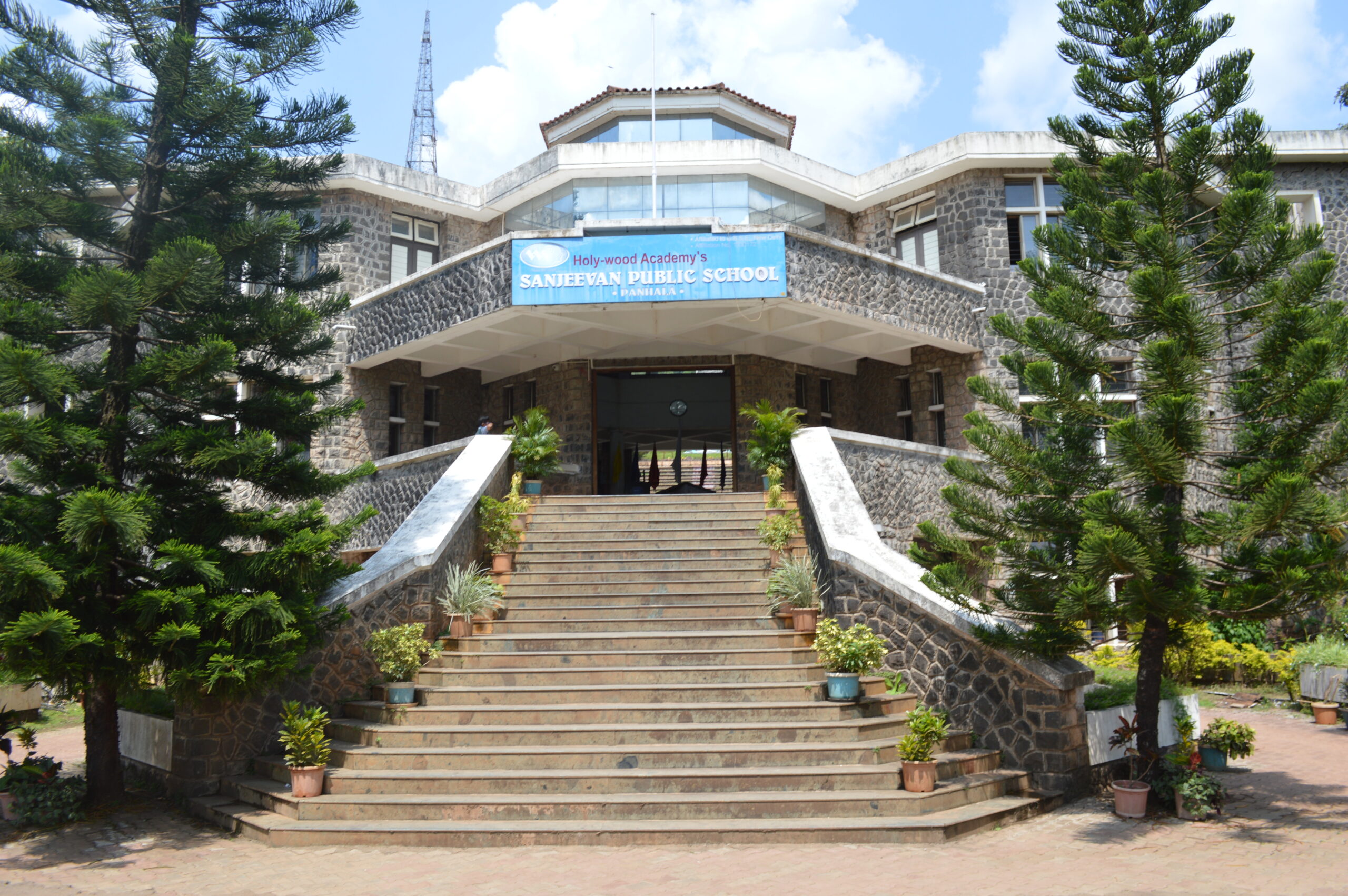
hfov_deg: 67.4
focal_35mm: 27
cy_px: 448
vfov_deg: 47.8
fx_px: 1010
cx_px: 674
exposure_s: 1/200
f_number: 7.1
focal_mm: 18
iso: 100
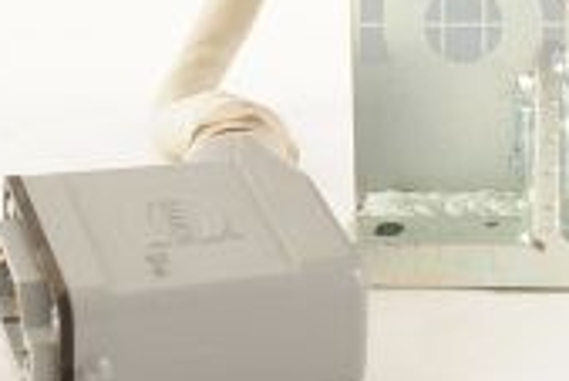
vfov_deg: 7.7
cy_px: -15
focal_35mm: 177
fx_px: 2800
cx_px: 697
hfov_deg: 11.4
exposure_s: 1/125
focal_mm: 50
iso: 1600
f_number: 10
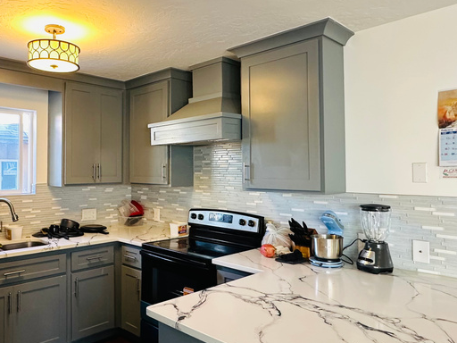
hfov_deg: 61.9
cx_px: 153
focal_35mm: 28
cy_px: 162
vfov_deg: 49.7
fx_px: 370
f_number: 2.2
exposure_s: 1/60
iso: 200
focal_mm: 2.22
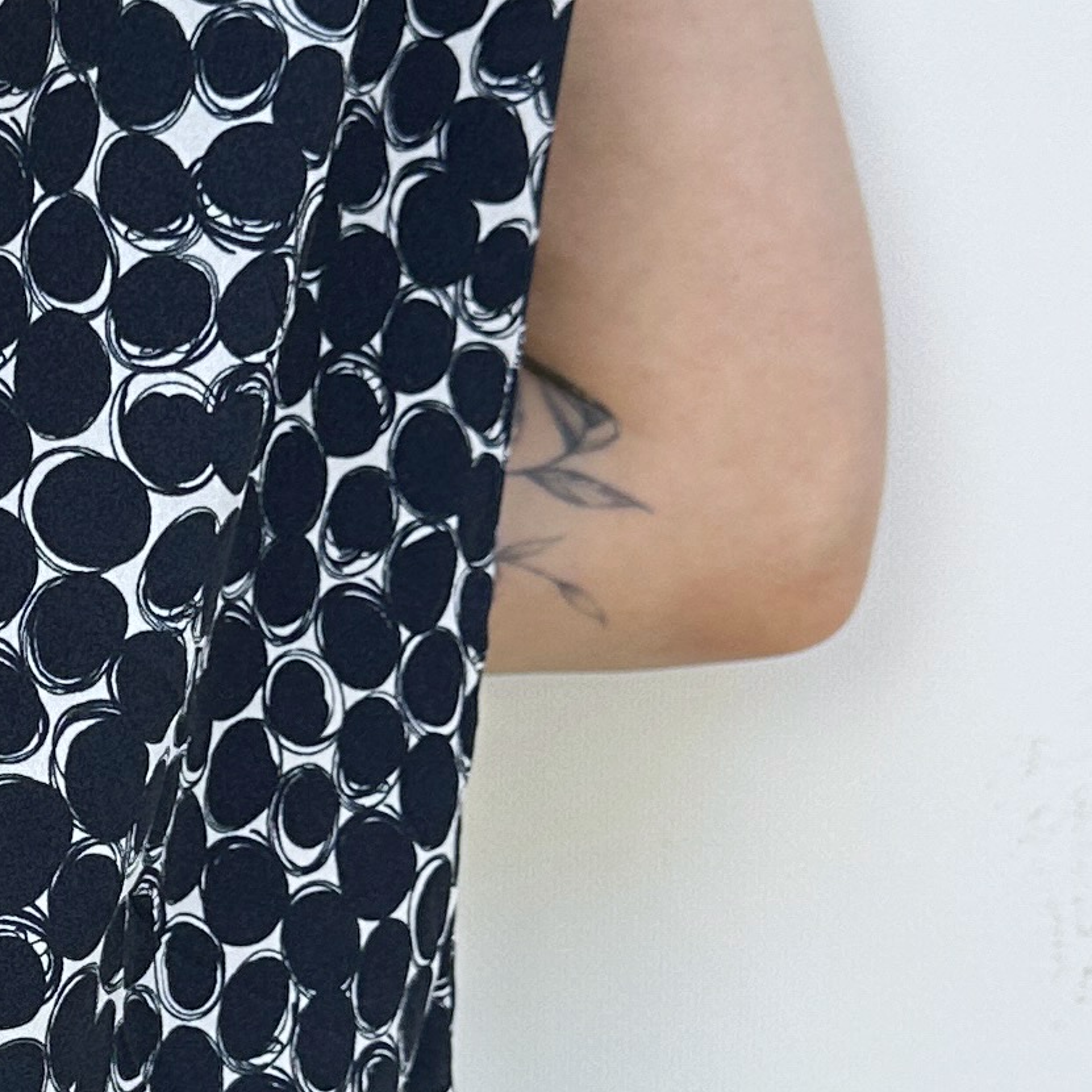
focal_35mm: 103
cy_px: 904
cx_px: -424
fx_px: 3676
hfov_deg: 15.8
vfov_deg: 16.7
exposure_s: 1/331
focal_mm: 6.86
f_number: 1.78
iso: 80
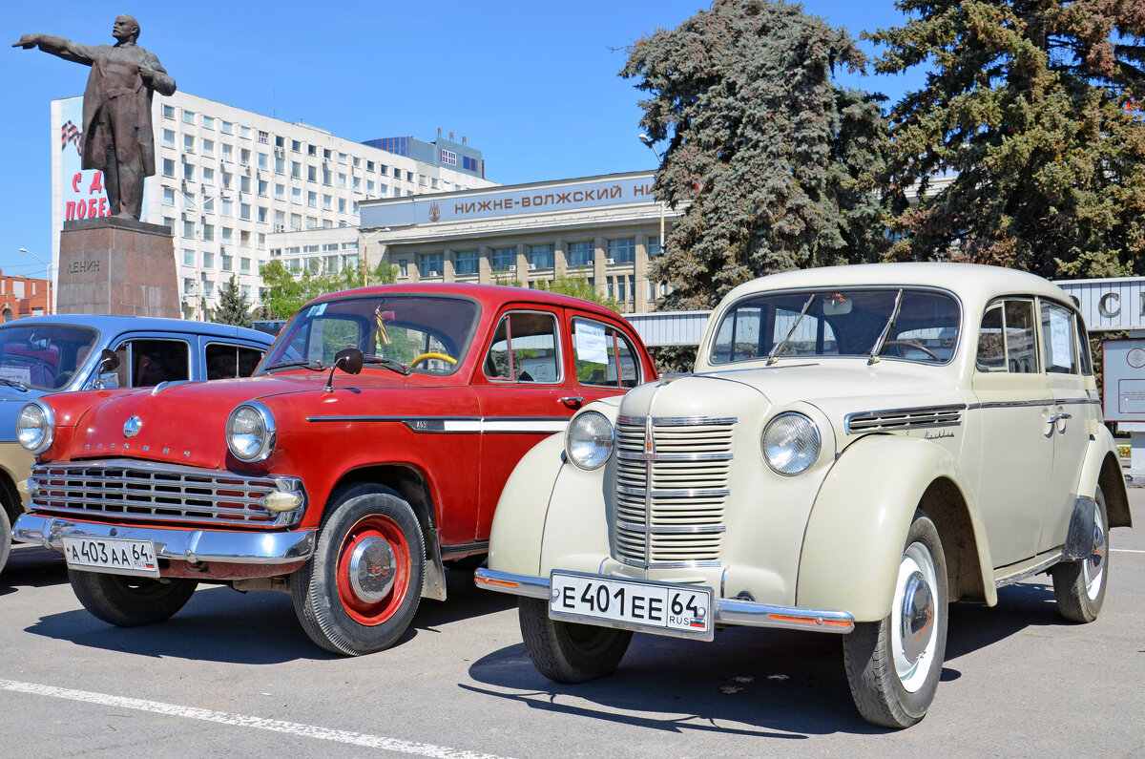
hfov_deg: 53.2
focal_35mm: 36
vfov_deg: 36.7
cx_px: 572
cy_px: 380
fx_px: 1143
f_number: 9
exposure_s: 1/320
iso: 100
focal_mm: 24
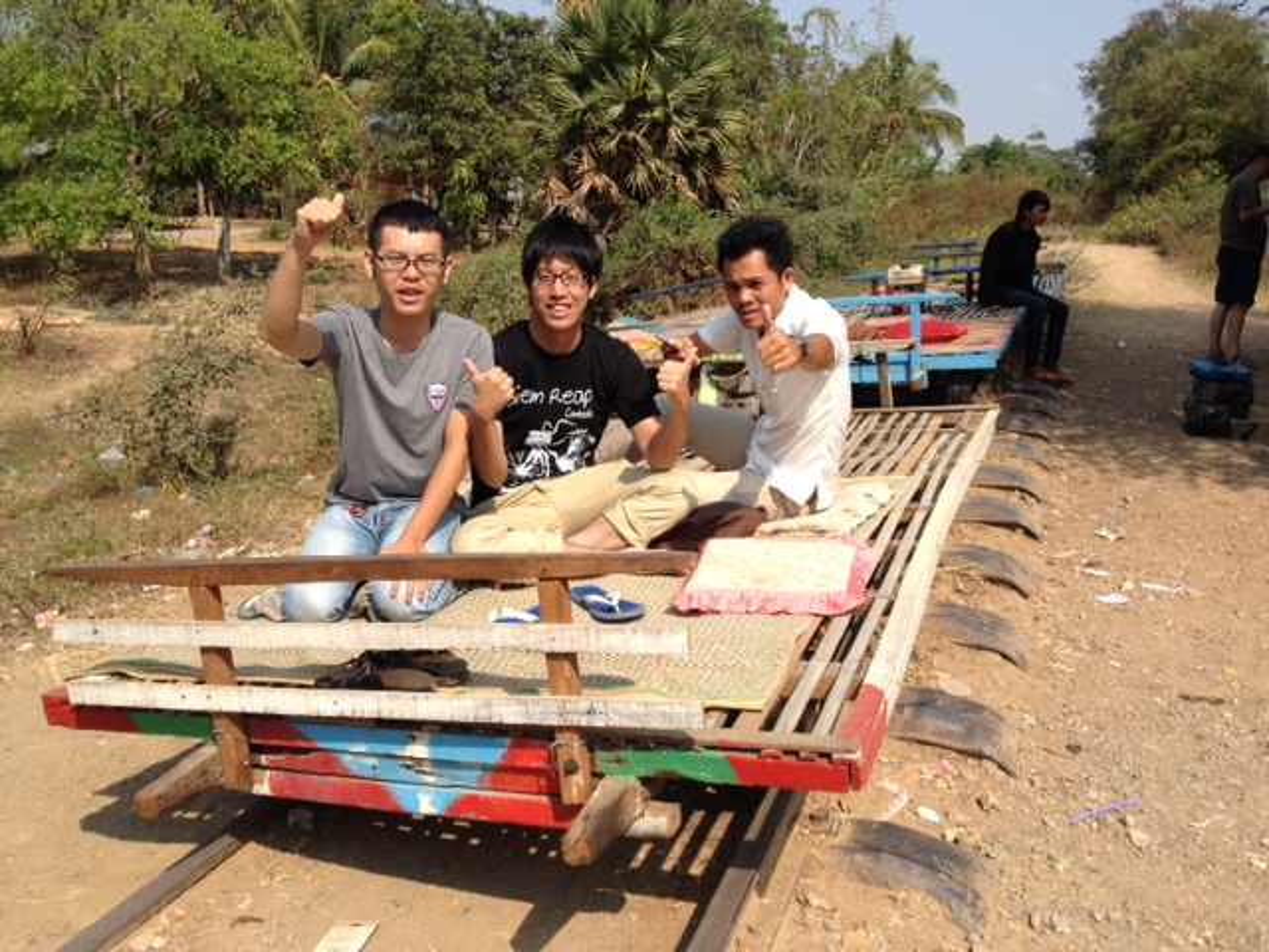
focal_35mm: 35
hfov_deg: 52.6
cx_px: 634
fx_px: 1283
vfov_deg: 40.7
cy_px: 476
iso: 50
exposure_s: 1/1534
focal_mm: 4.28
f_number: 2.4
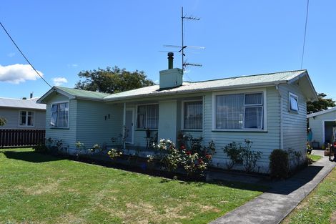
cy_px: 112
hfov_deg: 67.4
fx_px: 252
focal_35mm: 27
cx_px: 168
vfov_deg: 47.9
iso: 100
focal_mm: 18
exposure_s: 1/200
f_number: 11
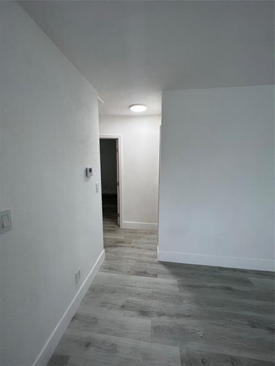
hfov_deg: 89.9
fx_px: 138
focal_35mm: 13
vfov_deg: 106.2
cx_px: 138
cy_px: 183
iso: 64
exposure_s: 1/120
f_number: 1.8
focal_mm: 1.57
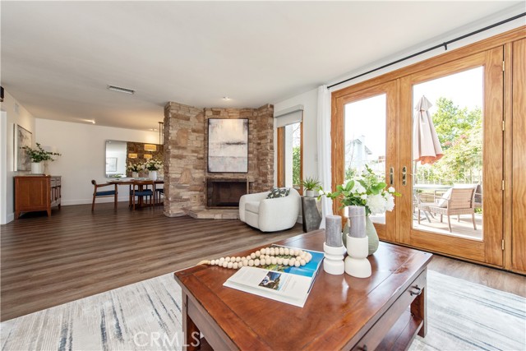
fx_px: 205
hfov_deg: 104.2
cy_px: 176
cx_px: 263
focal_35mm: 14
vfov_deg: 81.2
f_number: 5.6
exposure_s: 1/125
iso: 280
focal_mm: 14
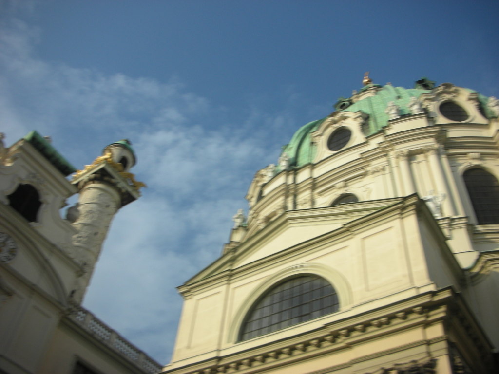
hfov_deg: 52.6
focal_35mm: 35
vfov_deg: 40.7
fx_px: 505
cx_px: 250
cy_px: 187
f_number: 8.5
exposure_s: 1/80
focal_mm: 5.8
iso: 50
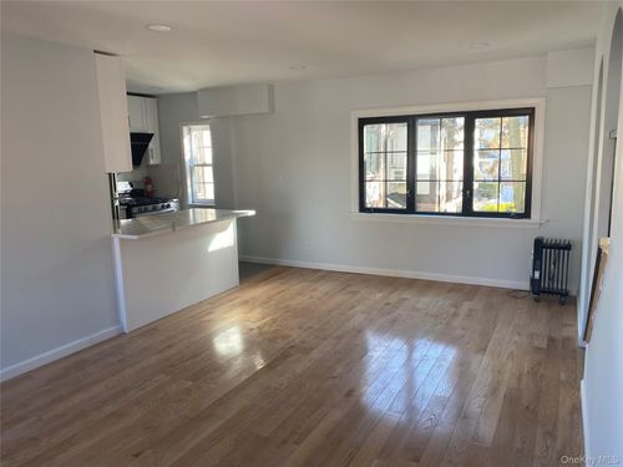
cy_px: 234
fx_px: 468
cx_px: 312
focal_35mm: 26
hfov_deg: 67.3
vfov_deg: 53.1
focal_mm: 4.25
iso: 80
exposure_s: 1/121
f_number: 1.8
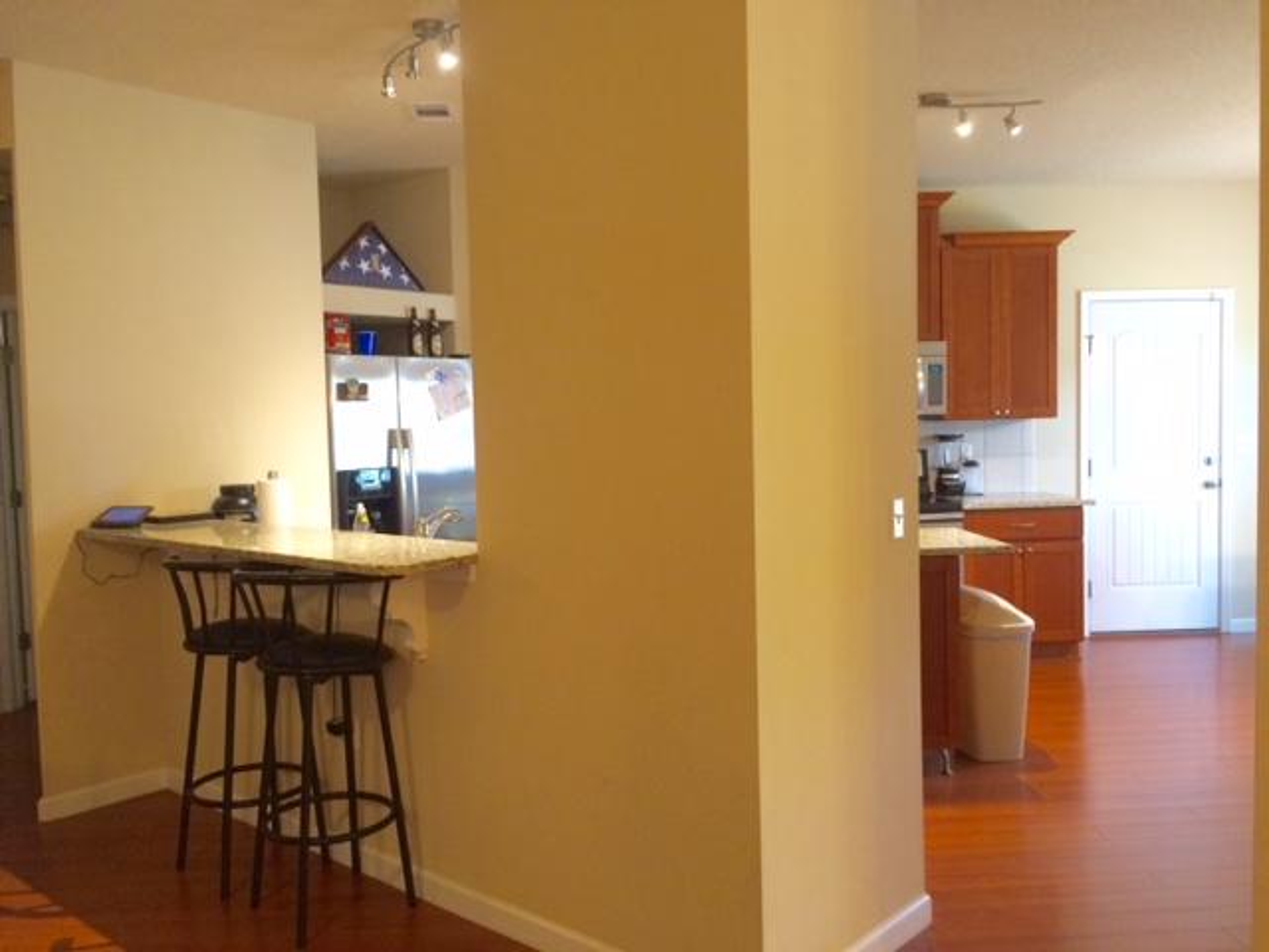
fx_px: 1063
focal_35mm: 29
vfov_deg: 48.2
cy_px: 476
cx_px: 634
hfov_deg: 61.7
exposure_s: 1/30
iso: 160
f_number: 2.2
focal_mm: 4.15
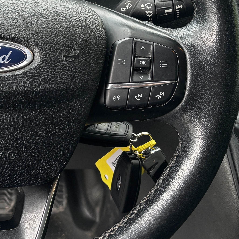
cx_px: -8
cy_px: 44
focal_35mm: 74
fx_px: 578
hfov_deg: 22.4
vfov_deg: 23.0
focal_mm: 5.96
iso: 100
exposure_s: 1/121
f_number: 1.6
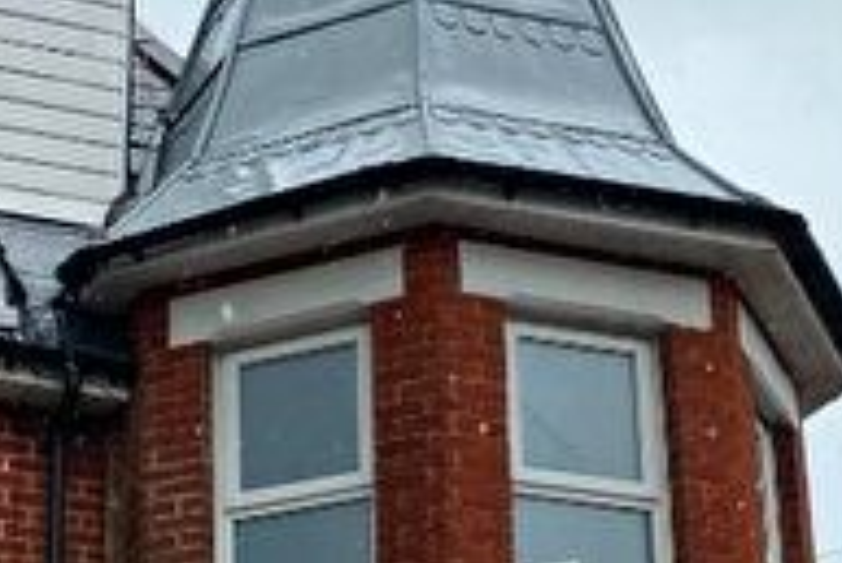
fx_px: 2294
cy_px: 574
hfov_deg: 20.7
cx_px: 244
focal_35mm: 98
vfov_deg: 13.8
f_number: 1.8
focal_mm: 4.25
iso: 32
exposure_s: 1/647
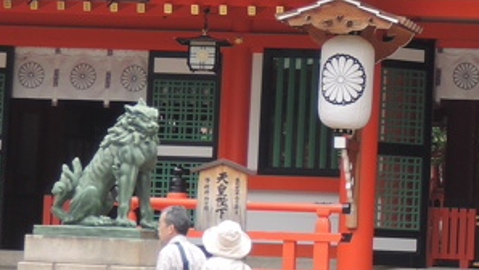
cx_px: 741
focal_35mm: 187
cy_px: 74
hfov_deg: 11.0
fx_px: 2376
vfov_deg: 6.5
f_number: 3.2
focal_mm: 10.7
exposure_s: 1/160
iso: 80
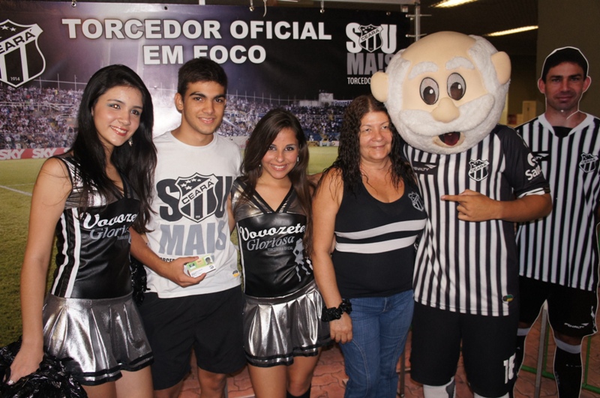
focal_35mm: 30
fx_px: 499
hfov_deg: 62.0
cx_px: 300
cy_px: 199
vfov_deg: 43.5
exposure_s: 1/60
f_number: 3.5
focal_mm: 20
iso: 800
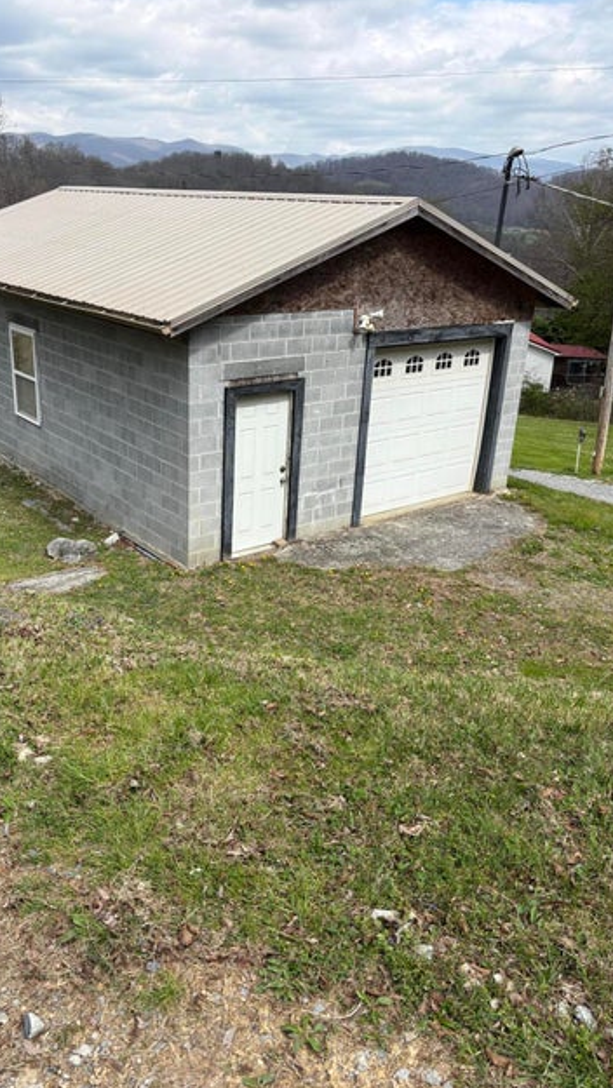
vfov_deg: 66.0
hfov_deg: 40.2
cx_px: 270
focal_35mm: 29
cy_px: 538
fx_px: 837
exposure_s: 1/2451
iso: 50
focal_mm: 5.96
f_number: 1.6
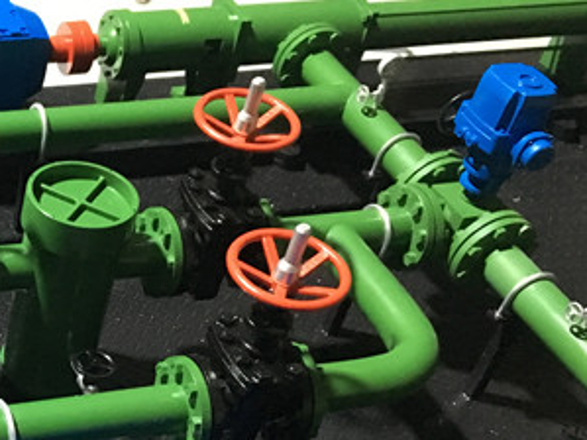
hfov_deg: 26.4
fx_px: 1153
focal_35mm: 68
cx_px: -57
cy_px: 421
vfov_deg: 21.0
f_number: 2.2
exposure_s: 1/17
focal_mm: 4.15
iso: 400
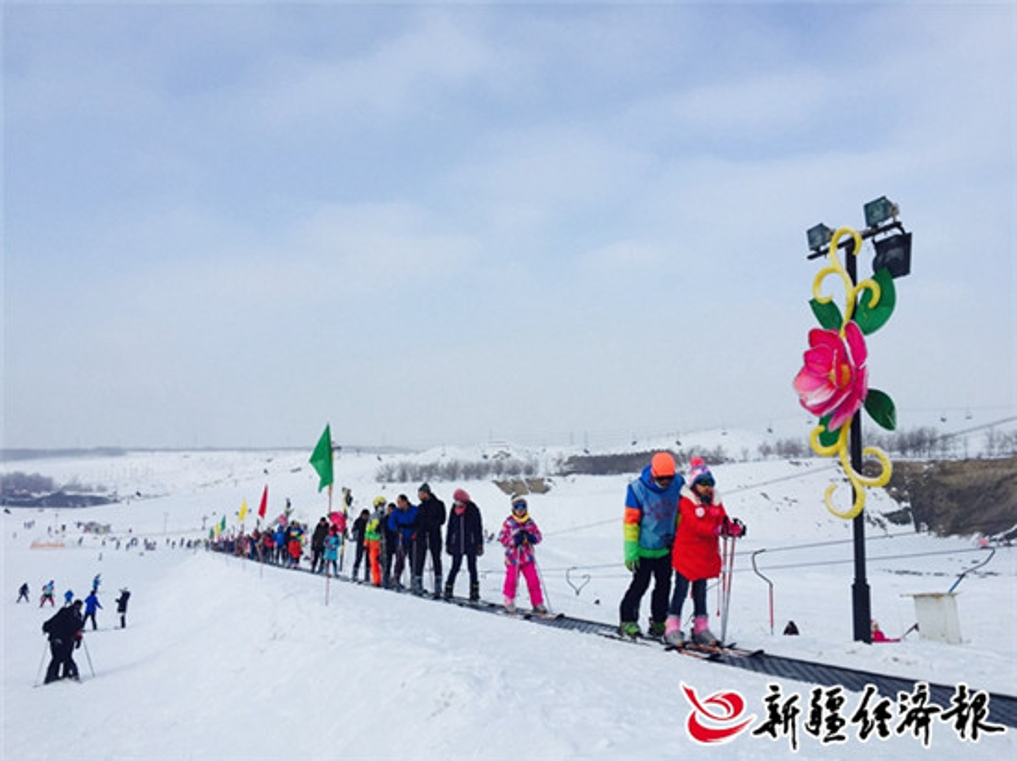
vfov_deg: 48.2
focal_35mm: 29
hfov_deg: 61.7
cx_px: 508
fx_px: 852
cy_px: 380
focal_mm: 4.15
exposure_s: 1/3597
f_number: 2.2
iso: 32
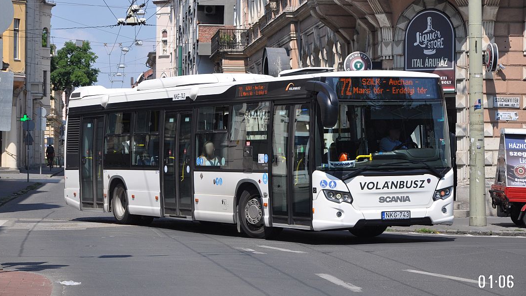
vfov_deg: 10.9
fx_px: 1548
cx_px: 261
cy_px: 124
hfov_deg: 19.3
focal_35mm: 111
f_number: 6.3
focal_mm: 70
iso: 400
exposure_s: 1/1600
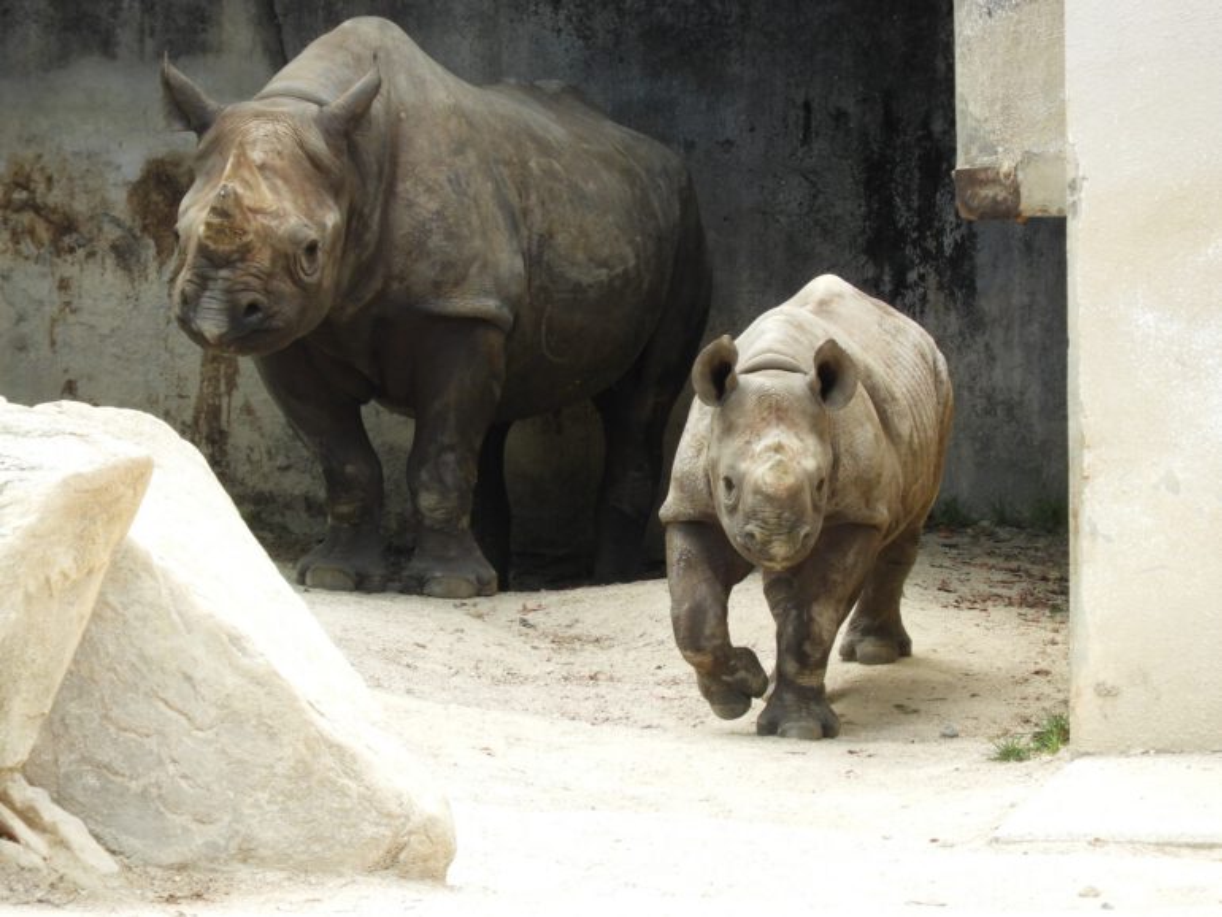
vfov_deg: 2.3
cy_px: 458
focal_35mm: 650
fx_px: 22953
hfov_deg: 3.0
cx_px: 611
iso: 250
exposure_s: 1/250
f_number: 5.6
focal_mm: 116.5
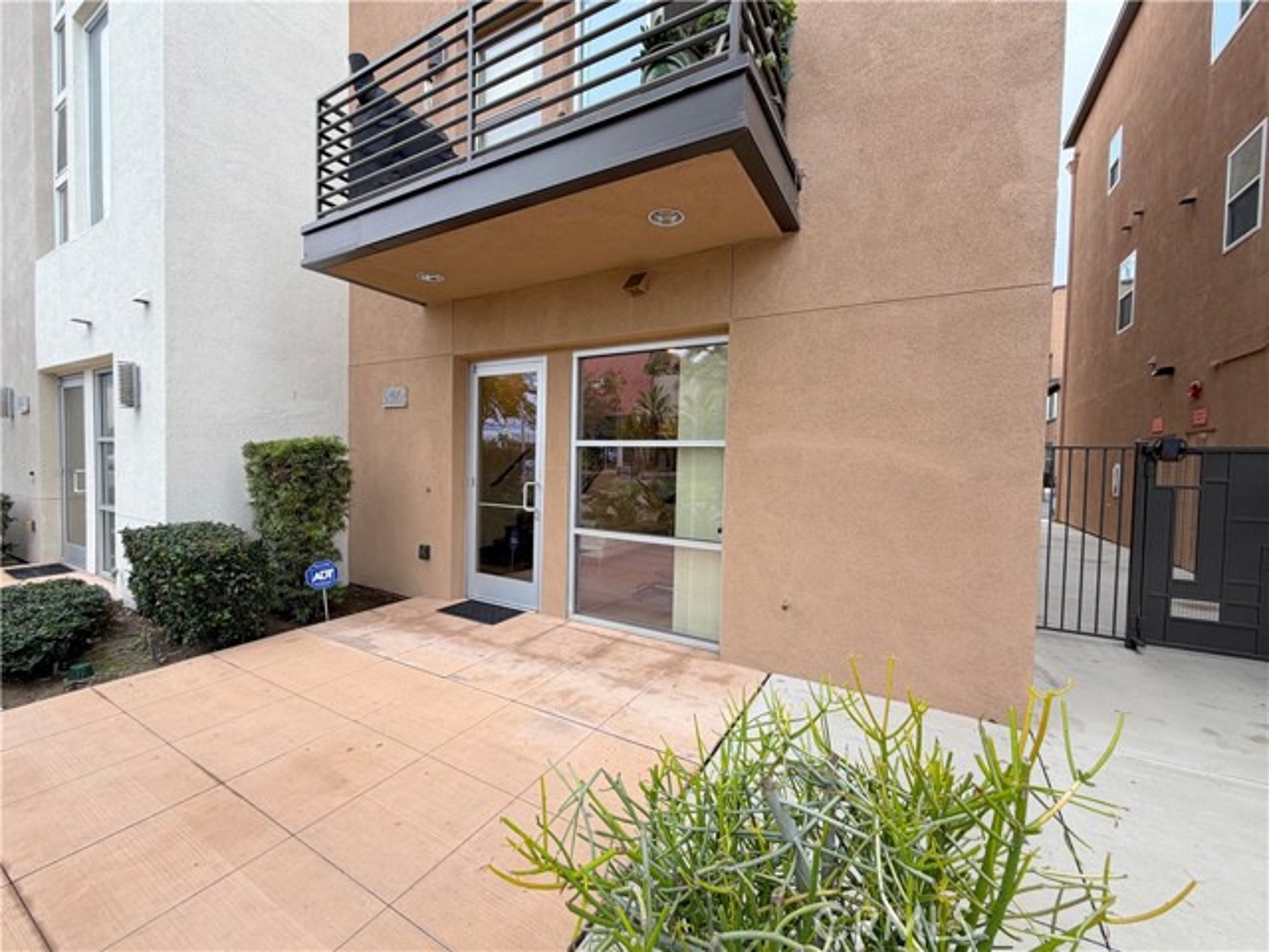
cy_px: 476
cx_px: 634
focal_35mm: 14
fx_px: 513
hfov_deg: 102.1
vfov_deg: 85.7
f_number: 2.2
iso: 40
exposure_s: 1/197
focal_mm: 2.22
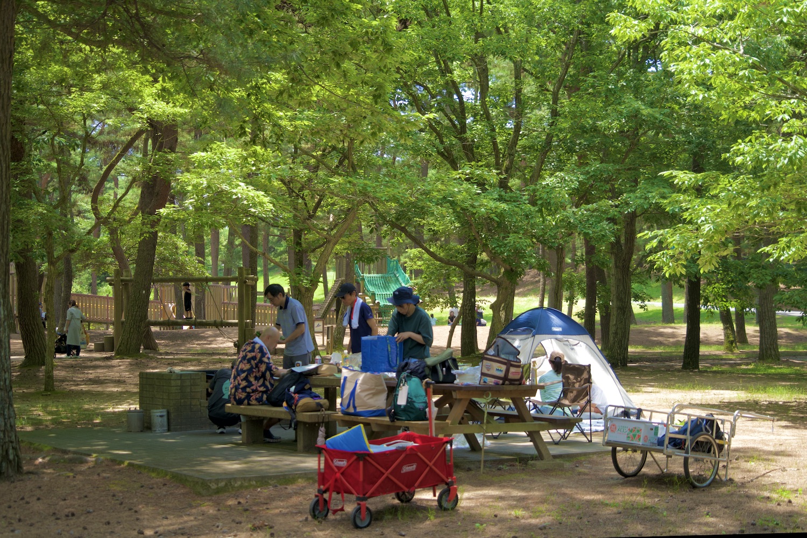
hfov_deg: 36.9
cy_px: 269
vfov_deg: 25.1
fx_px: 1210
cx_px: 404
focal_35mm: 54
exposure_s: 1/400
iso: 400
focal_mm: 54
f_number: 4.5
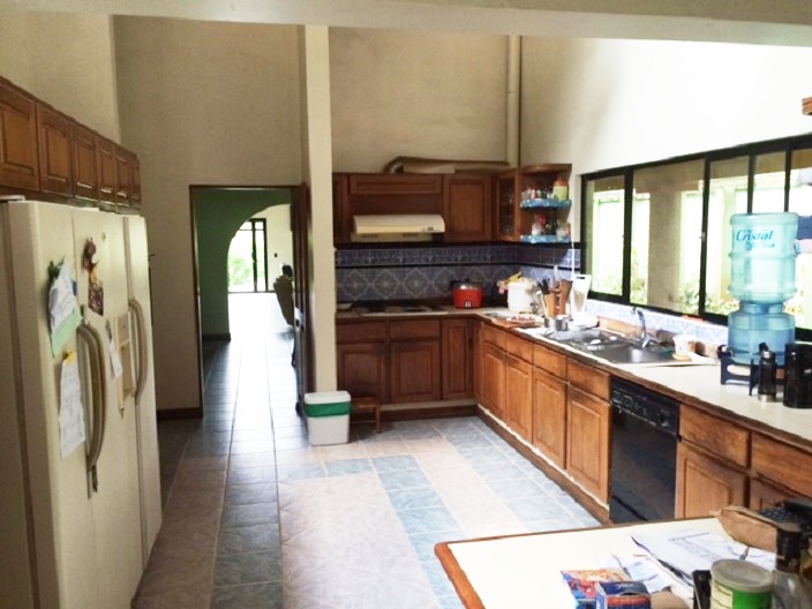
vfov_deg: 48.2
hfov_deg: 61.7
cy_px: 304
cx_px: 406
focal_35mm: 29
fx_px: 680
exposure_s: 1/30
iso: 50
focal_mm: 4.15
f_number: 2.2
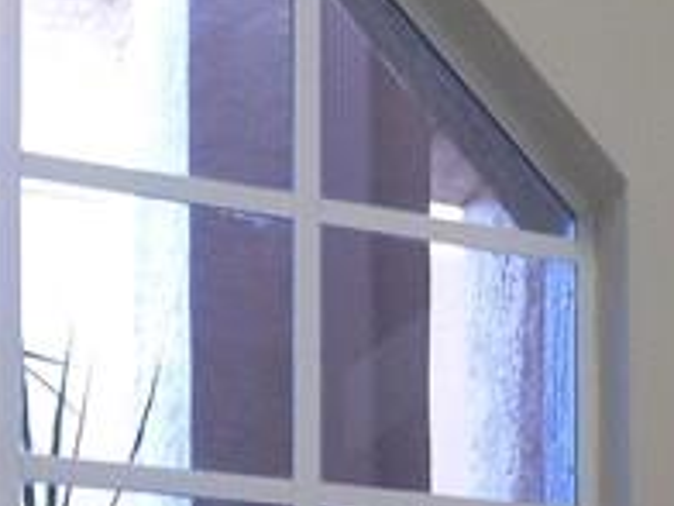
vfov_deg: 11.3
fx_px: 2336
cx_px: 904
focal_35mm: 120
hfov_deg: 15.5
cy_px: 971
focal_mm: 4
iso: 140
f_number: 3.1
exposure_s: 1/30
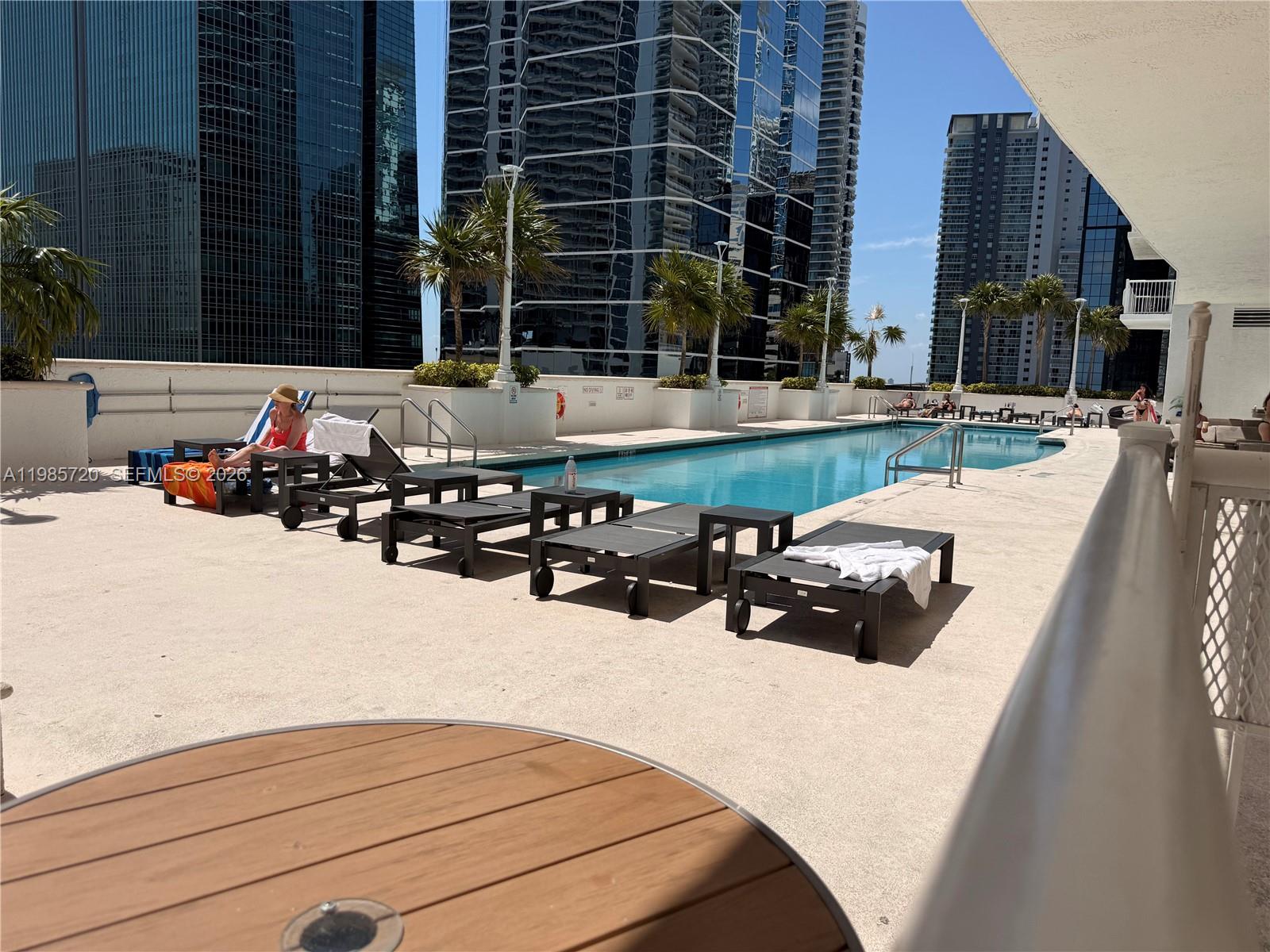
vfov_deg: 56.8
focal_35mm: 24
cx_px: 635
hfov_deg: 71.6
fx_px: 881
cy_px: 476
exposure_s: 1/14286
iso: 80
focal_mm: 6.76
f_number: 1.78
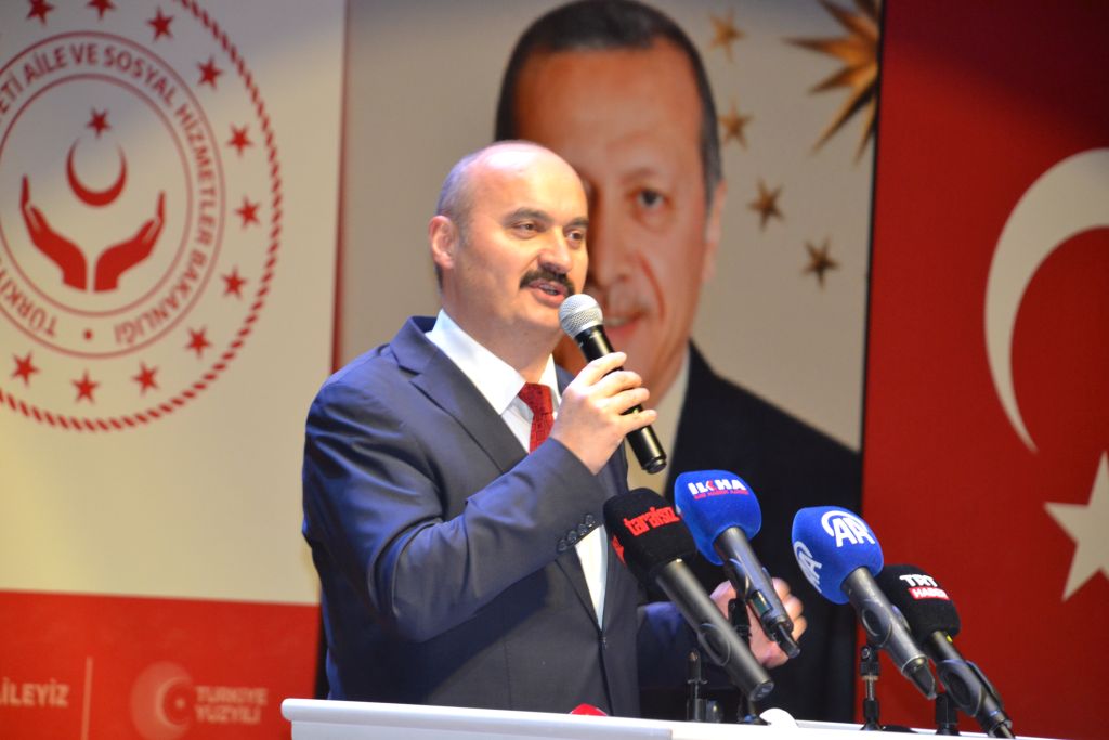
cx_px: 554
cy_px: 370
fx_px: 6239
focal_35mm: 202
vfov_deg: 6.8
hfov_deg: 10.2
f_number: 5.6
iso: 1600
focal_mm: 135
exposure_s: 1/60
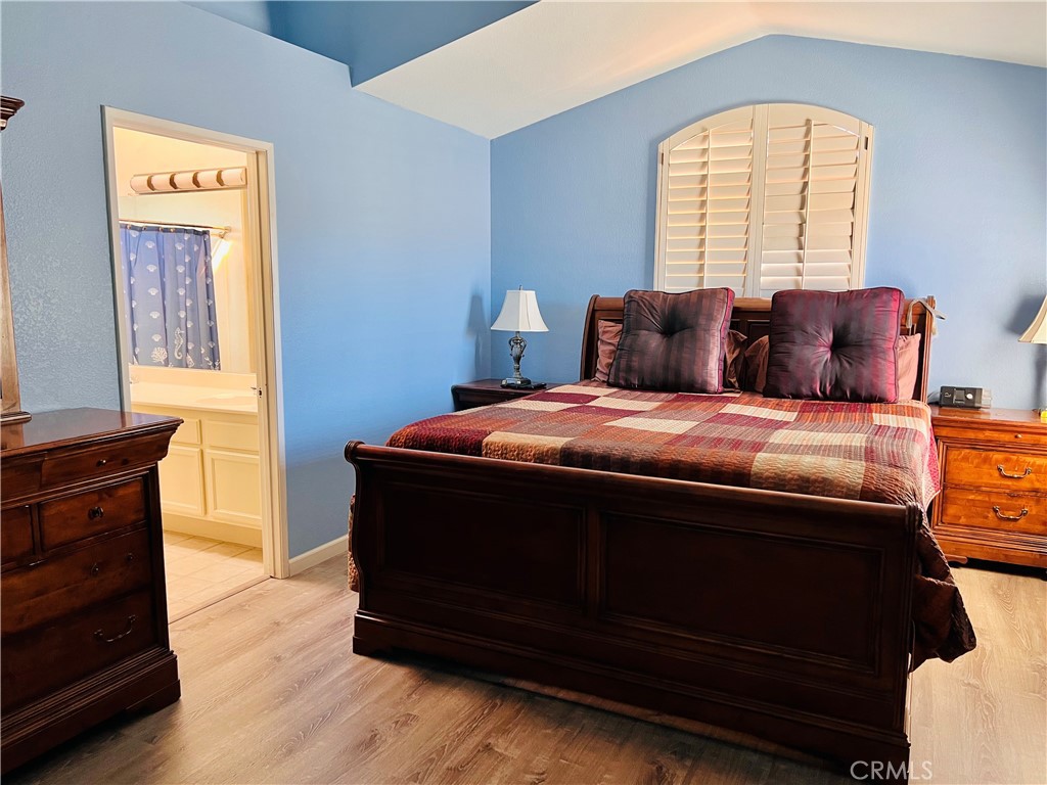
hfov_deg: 67.3
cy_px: 392
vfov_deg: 53.1
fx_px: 786
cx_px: 524
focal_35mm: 26
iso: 160
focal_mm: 5.7
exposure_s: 1/60
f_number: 1.5
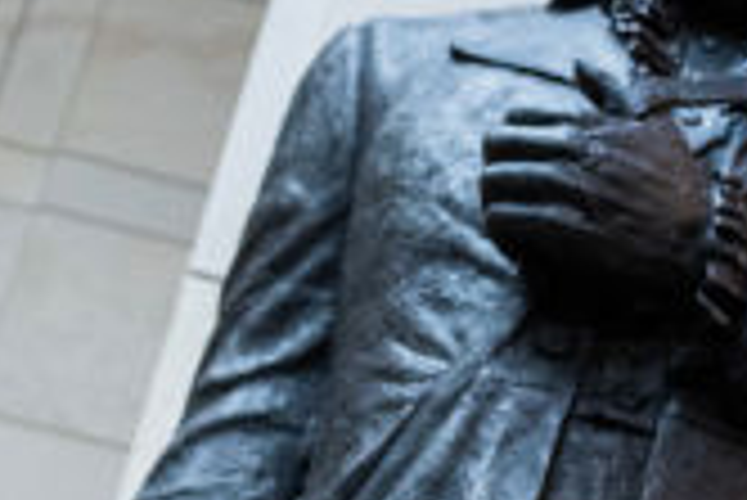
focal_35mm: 191
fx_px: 3967
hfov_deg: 10.7
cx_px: 490
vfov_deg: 7.0
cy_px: 984
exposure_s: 1/800
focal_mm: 31
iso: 2500
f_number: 2.8
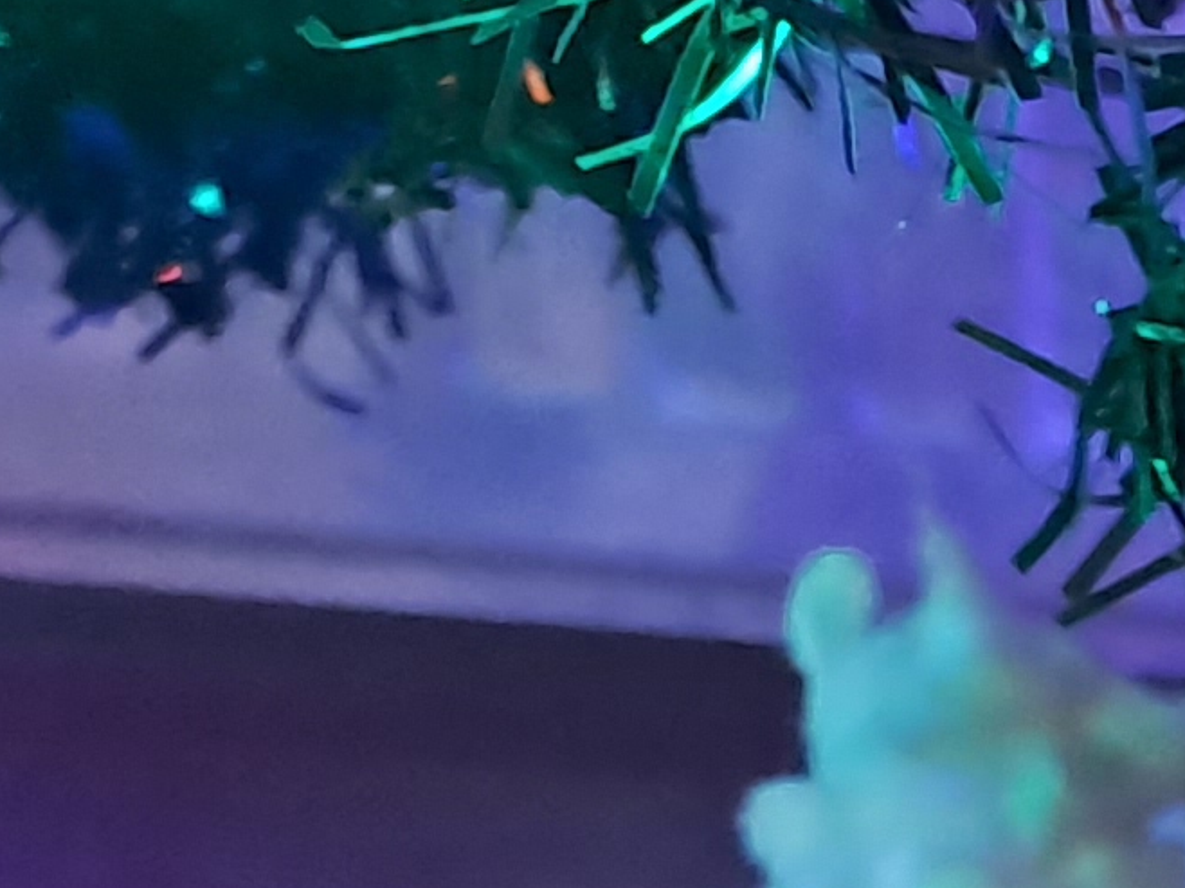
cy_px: 2145
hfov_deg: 10.5
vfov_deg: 8.8
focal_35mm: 152
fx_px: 5201
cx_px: 3179
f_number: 1.8
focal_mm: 4.65
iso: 640
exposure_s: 1/20
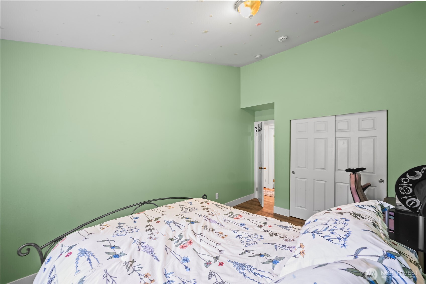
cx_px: 213
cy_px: 142
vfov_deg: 81.2
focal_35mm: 14
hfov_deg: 104.3
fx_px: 166
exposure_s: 2.5
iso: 100
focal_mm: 14
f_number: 8
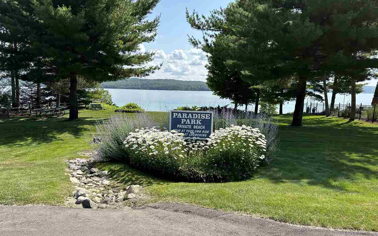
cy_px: 124
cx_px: 190
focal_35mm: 26
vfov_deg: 47.6
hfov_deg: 70.4
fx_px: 268
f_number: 1.78
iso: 80
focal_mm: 6.86
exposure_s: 1/3247
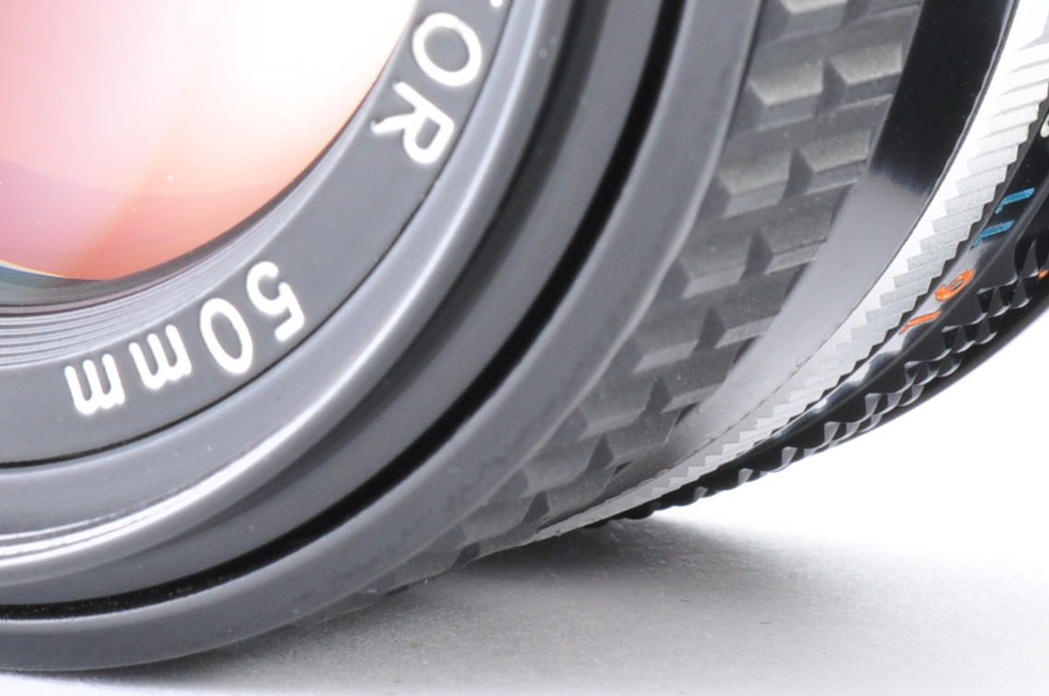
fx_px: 4917
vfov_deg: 8.0
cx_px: 243
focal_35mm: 169
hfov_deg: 12.1
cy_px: -282
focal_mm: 40
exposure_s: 1/200
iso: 200
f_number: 22
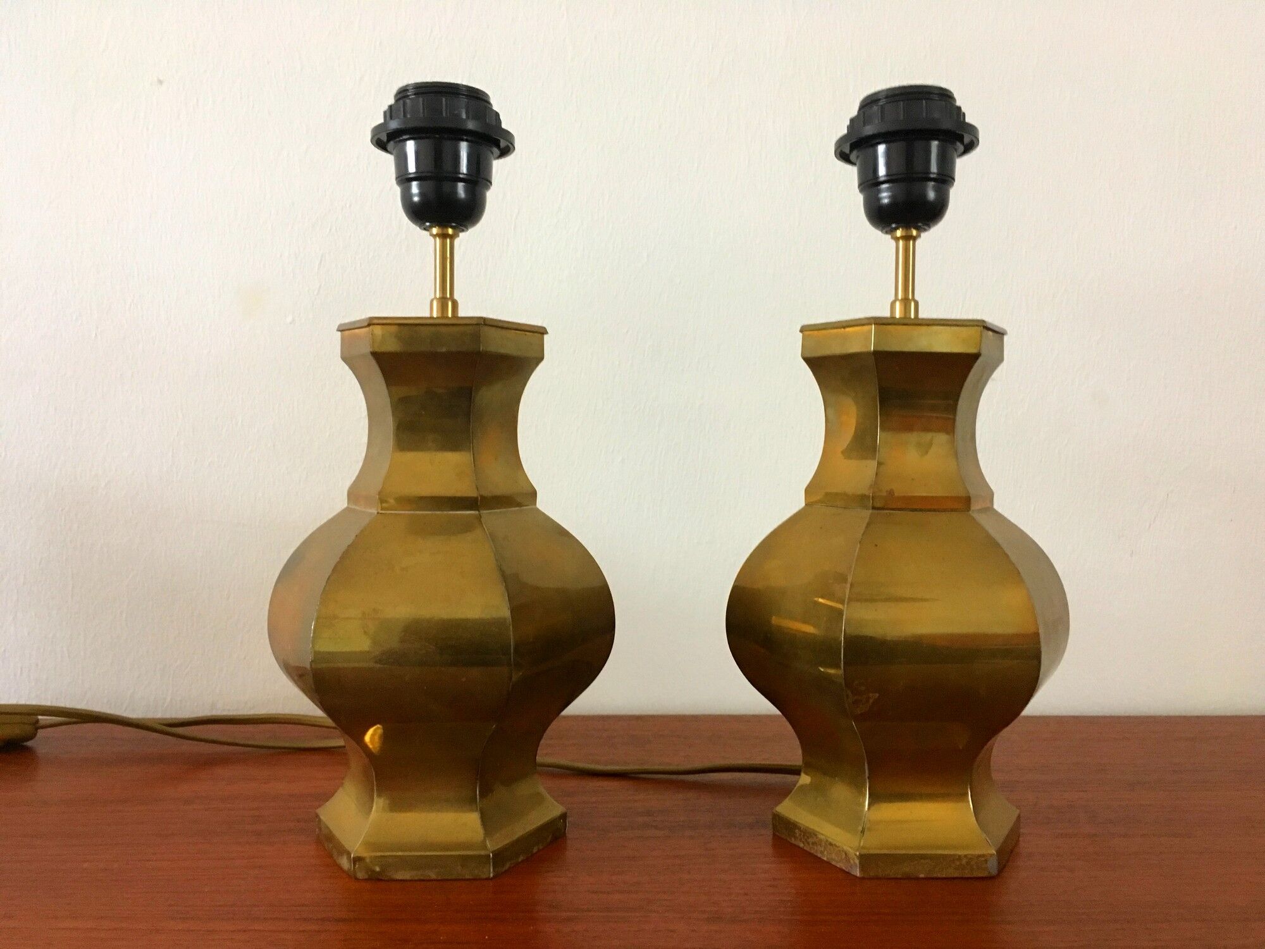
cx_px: 632
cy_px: 474
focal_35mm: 29
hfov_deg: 61.7
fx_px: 1060
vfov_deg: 48.2
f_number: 2.2
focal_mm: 4.15
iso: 200
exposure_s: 1/20
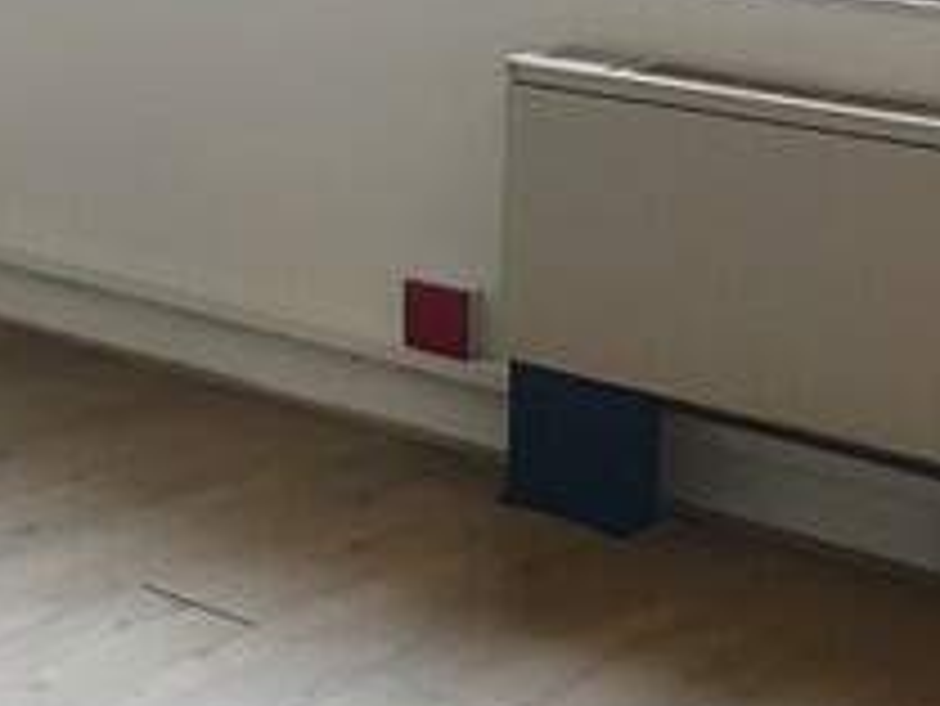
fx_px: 2500
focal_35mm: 92
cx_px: -585
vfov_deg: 15.1
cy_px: -301
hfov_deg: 18.2
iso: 50
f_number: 1.9
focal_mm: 2.18
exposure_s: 1/33
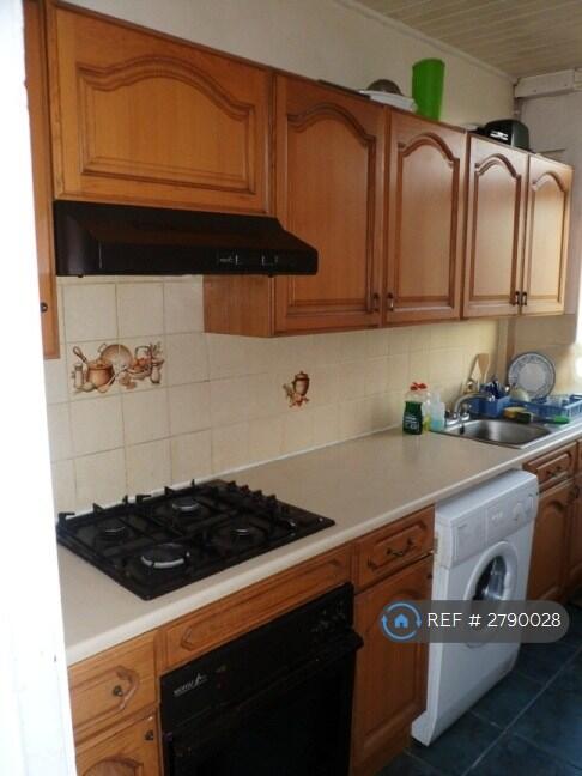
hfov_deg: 51.4
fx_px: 605
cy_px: 388
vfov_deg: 65.3
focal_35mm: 27
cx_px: 291
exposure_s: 1/30
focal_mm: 4.9
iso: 120
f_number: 3.3
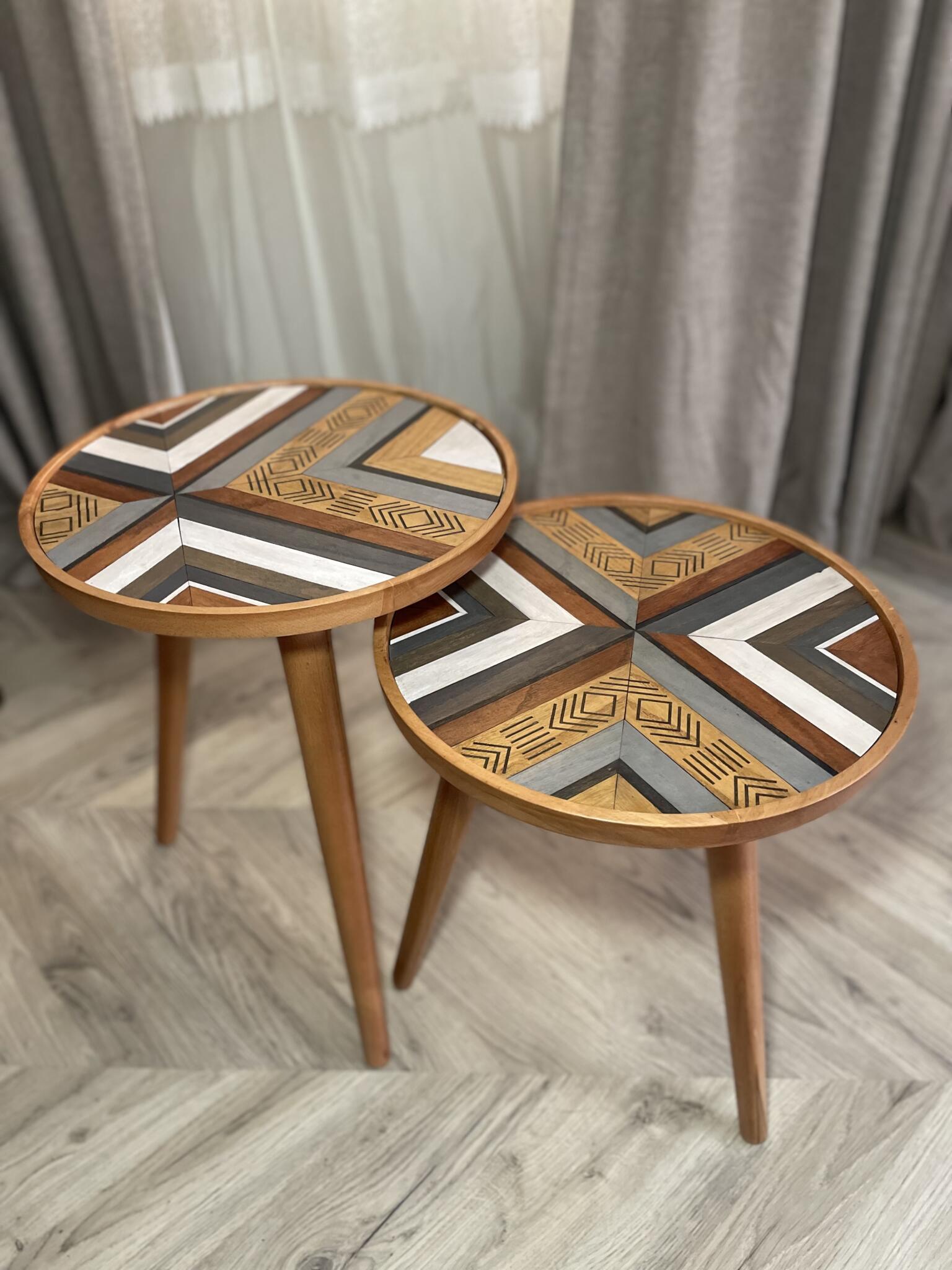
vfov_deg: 67.3
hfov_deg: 53.1
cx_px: 476
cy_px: 635
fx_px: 953
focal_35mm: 26
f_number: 1.6
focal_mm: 4.2
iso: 320
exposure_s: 1/60
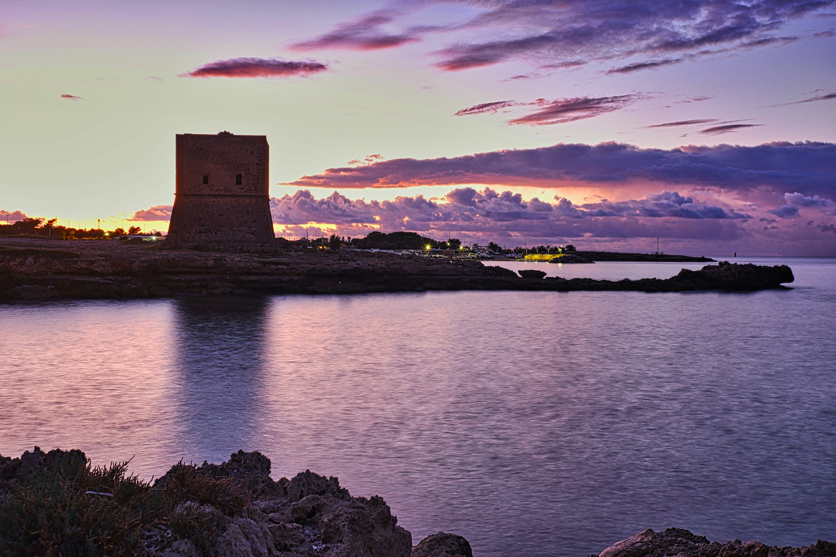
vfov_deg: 35.1
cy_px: 278
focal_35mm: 38
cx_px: 418
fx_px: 882
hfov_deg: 50.7
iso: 500
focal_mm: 25.4
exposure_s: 5
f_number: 7.1
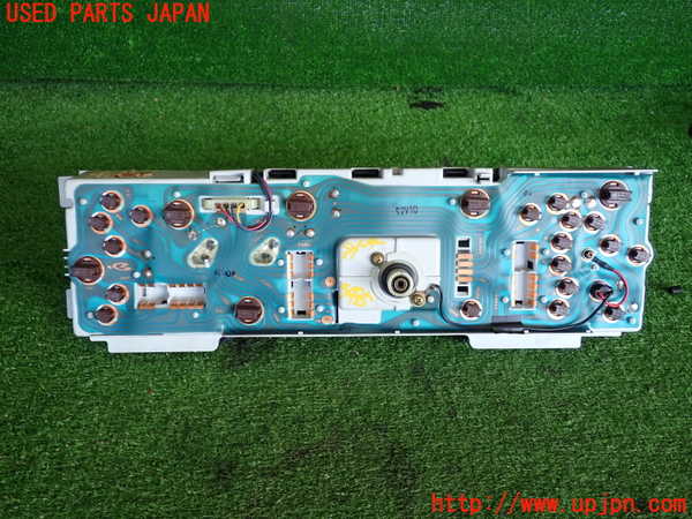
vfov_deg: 46.8
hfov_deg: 60.0
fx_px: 600
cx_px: 346
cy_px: 260
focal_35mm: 30
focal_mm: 5.4
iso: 200
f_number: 2.3
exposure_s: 1/100
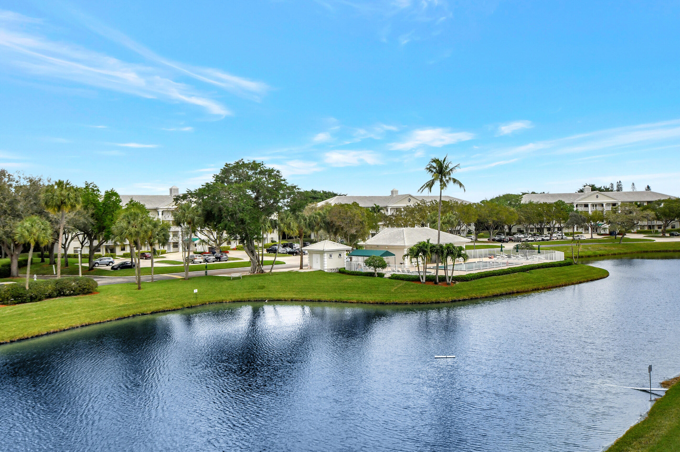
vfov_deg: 47.9
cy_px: 226
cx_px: 340
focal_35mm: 27
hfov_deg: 67.4
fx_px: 510
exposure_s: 1/2500
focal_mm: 18
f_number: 8
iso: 1000
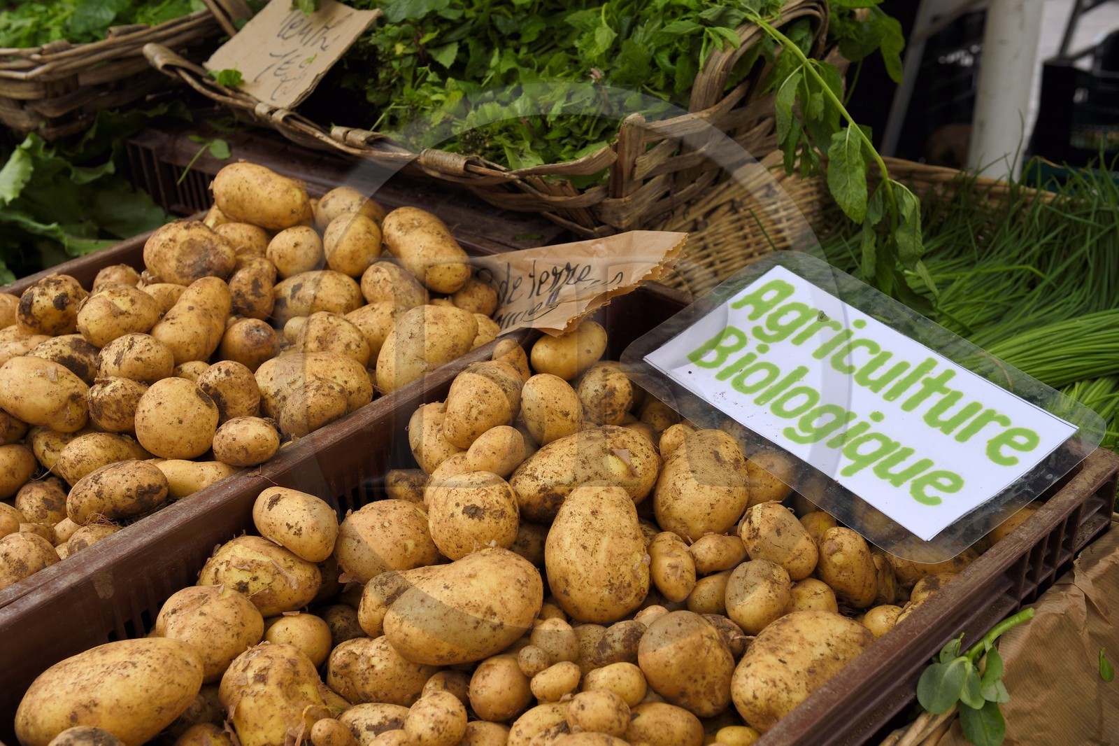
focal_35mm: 50
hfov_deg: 39.6
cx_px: 560
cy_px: 373
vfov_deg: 27.0
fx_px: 1554
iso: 200
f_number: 8
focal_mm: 50
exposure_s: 1/200
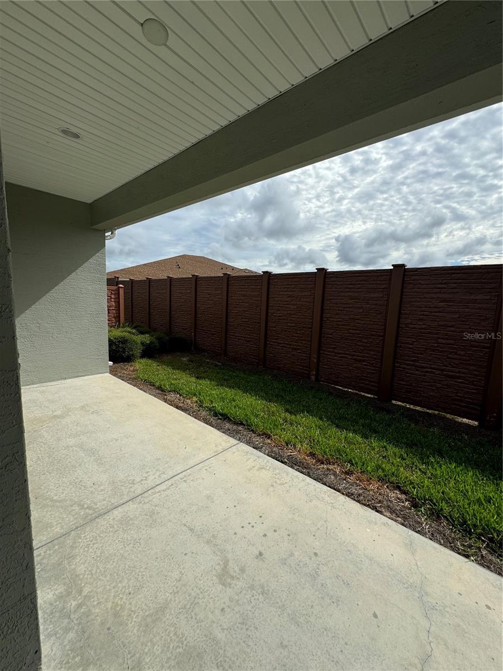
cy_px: 336
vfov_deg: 102.1
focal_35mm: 14
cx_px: 252
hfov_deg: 85.7
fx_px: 271
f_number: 2.2
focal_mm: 2.22
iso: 50
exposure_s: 1/2494
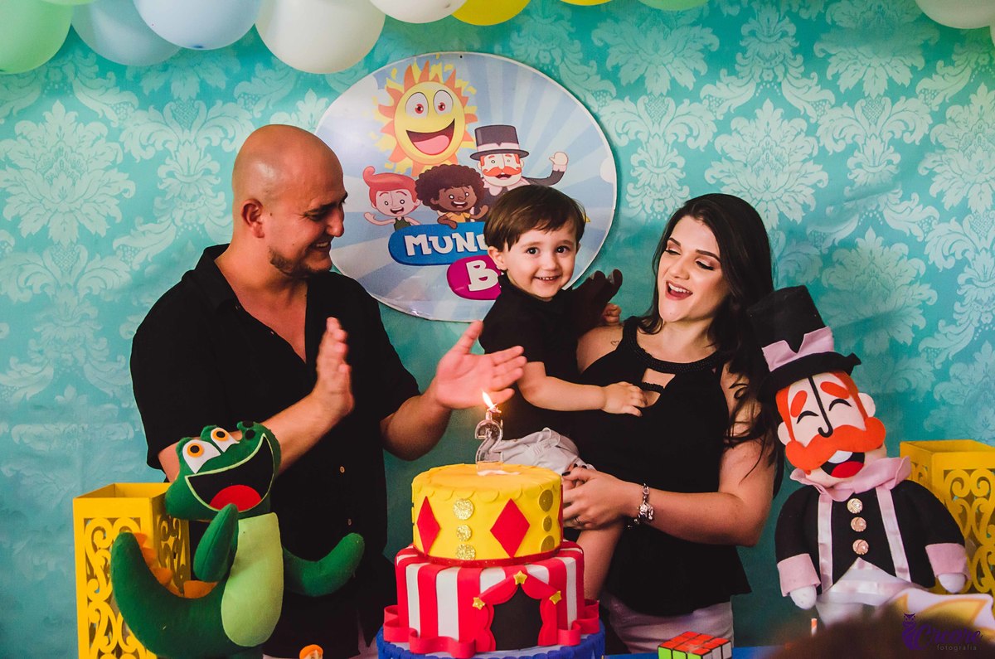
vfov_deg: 28.0
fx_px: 1324
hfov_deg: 41.2
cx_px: 498
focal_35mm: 48
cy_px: 330
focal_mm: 32
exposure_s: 1/100
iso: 1000
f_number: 4.2
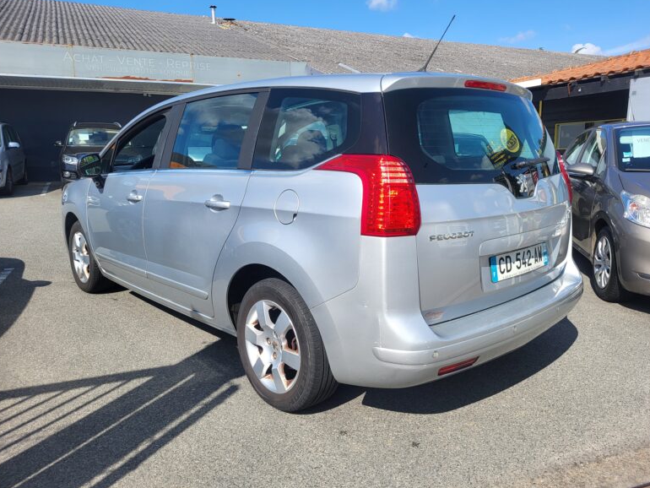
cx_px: 325
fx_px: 507
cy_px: 243
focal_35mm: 27
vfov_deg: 51.4
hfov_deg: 65.3
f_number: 1.8
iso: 40
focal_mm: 5.4
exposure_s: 1/1844
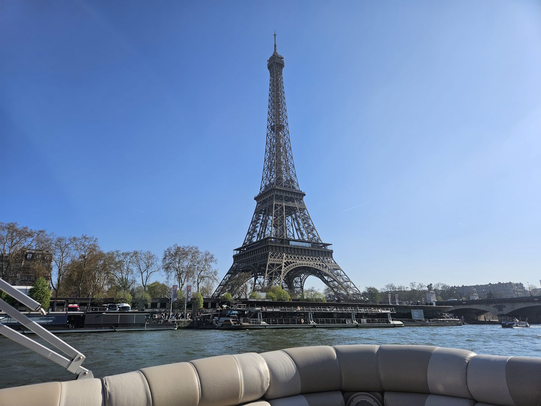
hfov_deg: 73.9
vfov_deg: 58.9
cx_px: 270
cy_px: 203
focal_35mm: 23
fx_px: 359
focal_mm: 5.4
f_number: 1.8
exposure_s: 1/3318
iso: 25
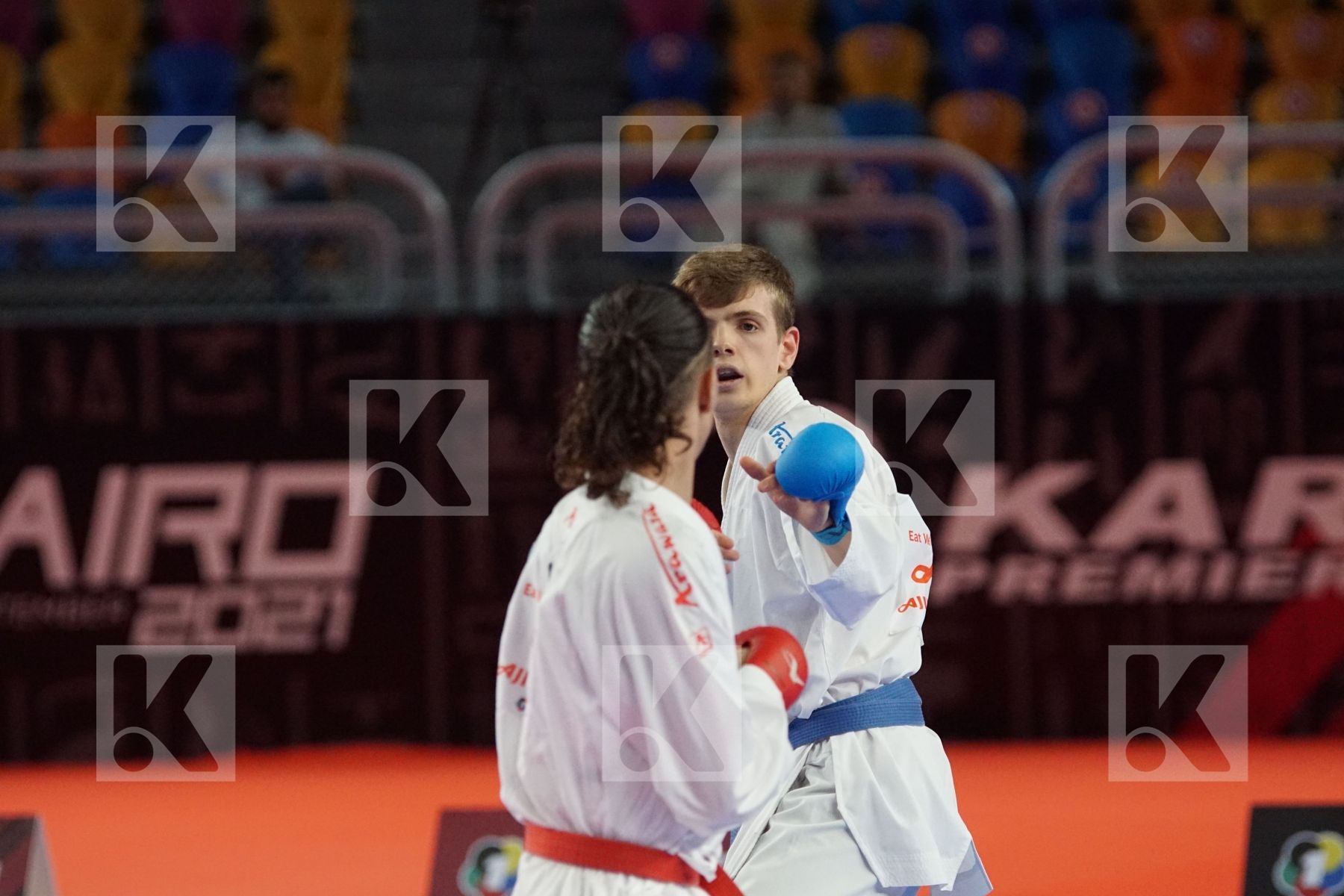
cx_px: 672
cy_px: 448
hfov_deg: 8.6
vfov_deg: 5.7
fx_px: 8959
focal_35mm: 240
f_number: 2.8
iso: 3200
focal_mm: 160
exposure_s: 1/2000
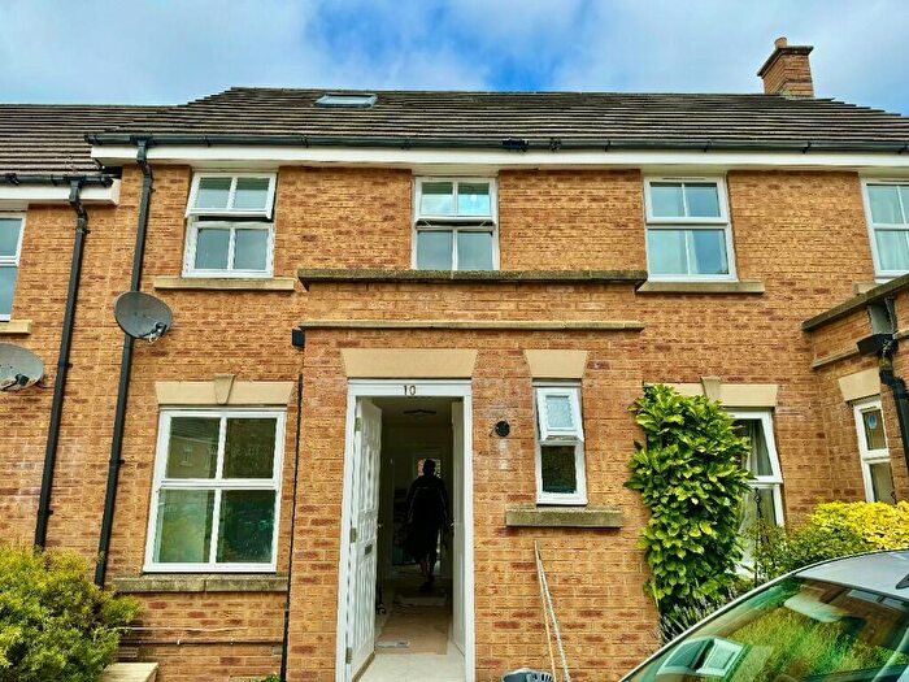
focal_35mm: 24
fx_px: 630
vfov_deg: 56.8
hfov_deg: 71.6
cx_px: 454
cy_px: 341
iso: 80
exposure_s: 1/2959
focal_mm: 6.86
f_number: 1.78
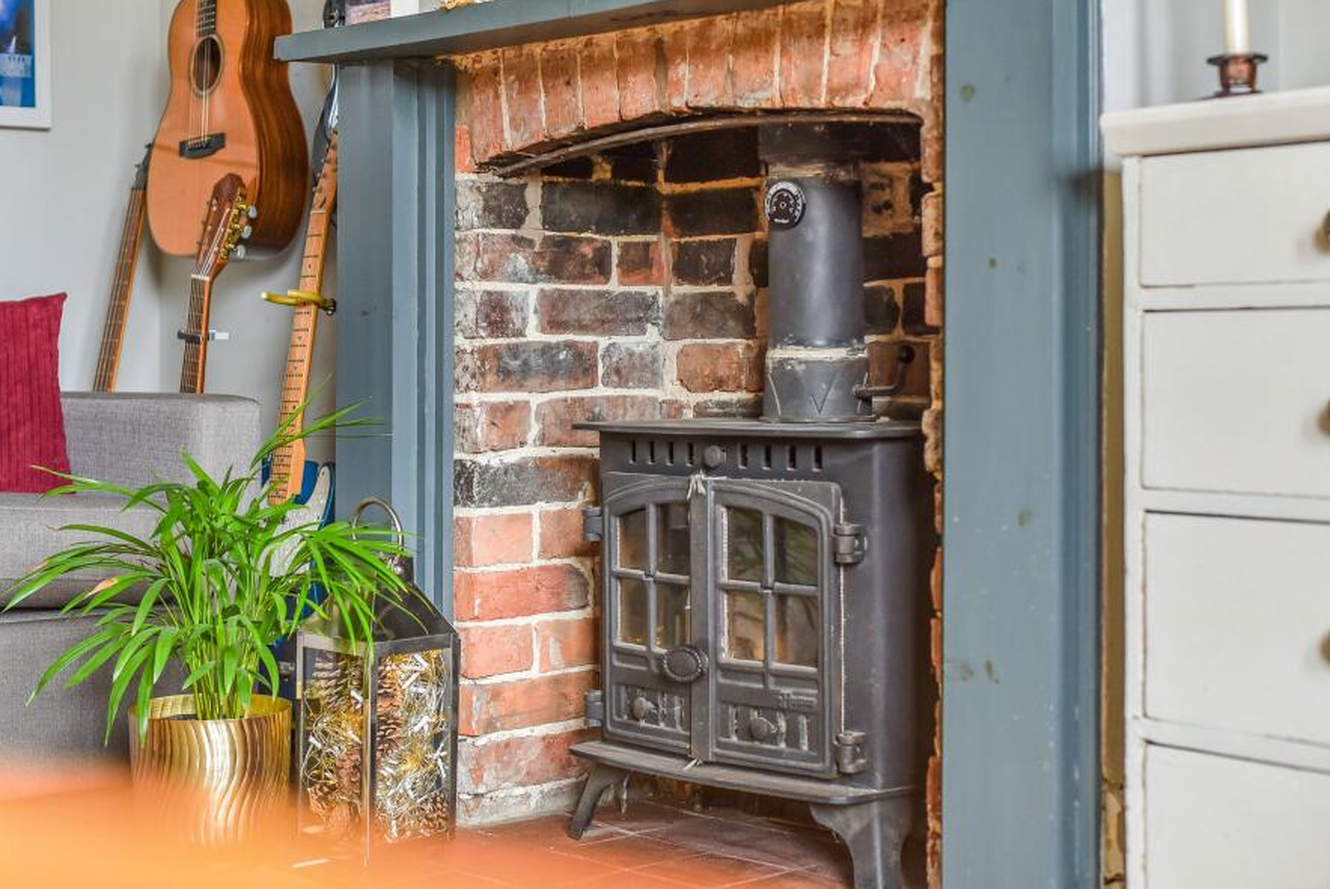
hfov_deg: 34.5
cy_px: 392
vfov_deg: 23.4
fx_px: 2144
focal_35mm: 58
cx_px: 625
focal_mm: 50
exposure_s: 1/125
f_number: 2.8
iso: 640
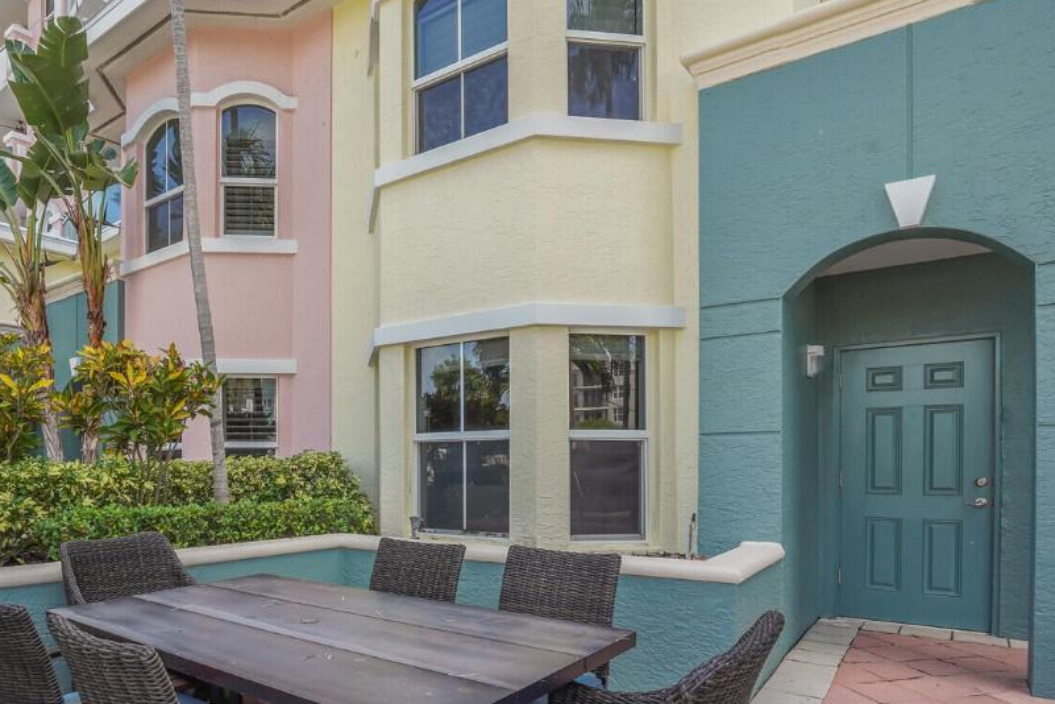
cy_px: 477
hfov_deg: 75.0
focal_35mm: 23
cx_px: 406
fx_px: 674
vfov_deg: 53.9
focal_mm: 16
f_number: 8
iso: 800
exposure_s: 1/400
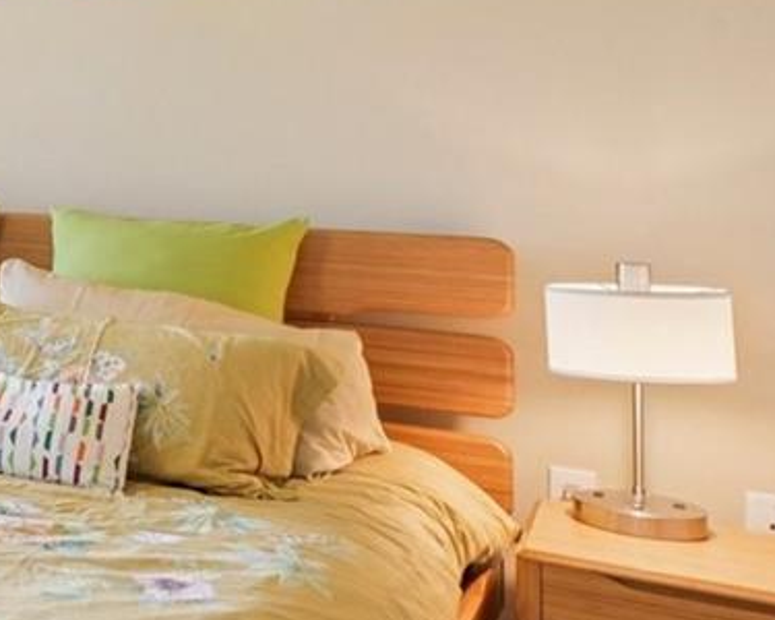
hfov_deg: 23.1
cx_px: -523
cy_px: 116
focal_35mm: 56
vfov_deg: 26.6
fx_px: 1284
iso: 400
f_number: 8
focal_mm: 14
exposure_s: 1/160
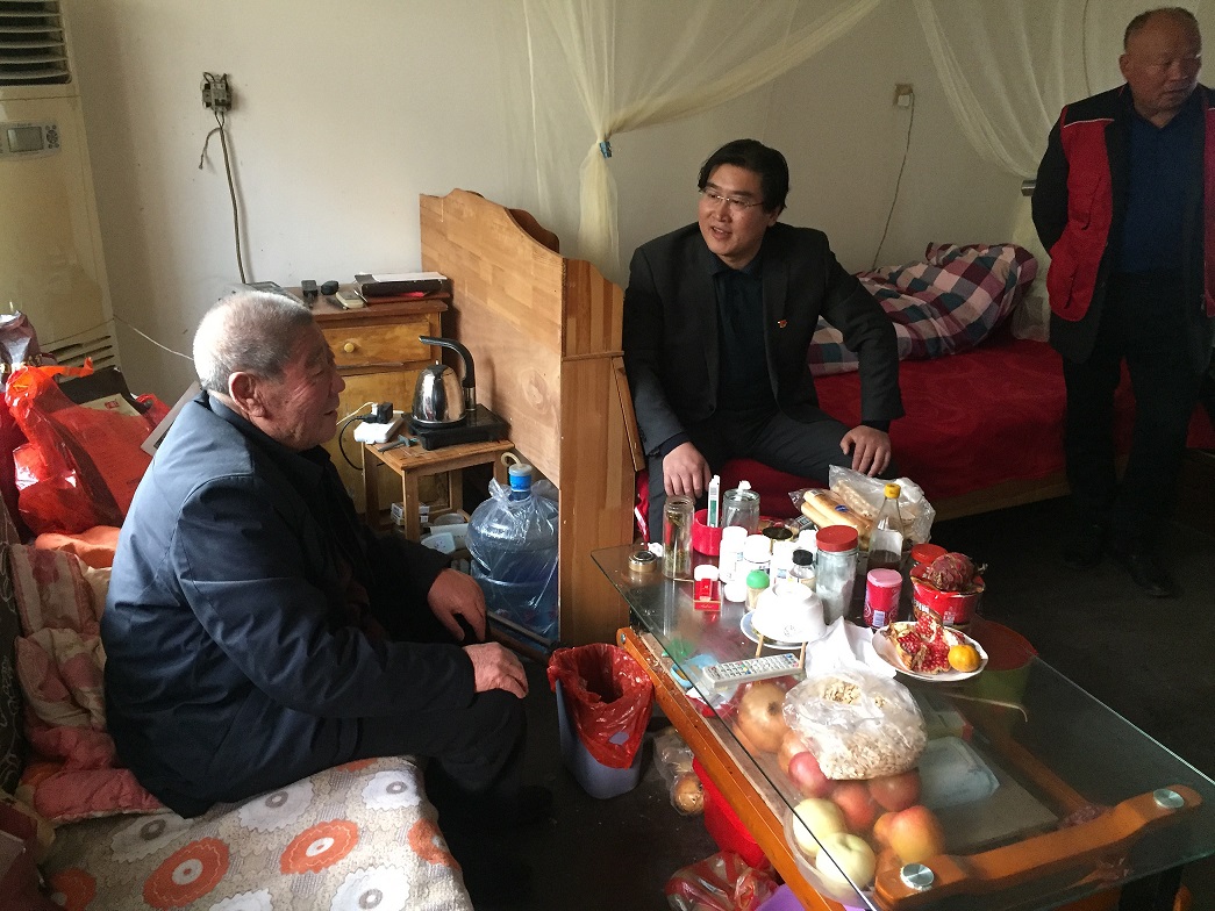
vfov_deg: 48.2
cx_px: 608
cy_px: 456
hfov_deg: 61.7
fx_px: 1018
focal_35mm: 29
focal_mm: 4.15
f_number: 2.2
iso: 250
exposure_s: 1/25
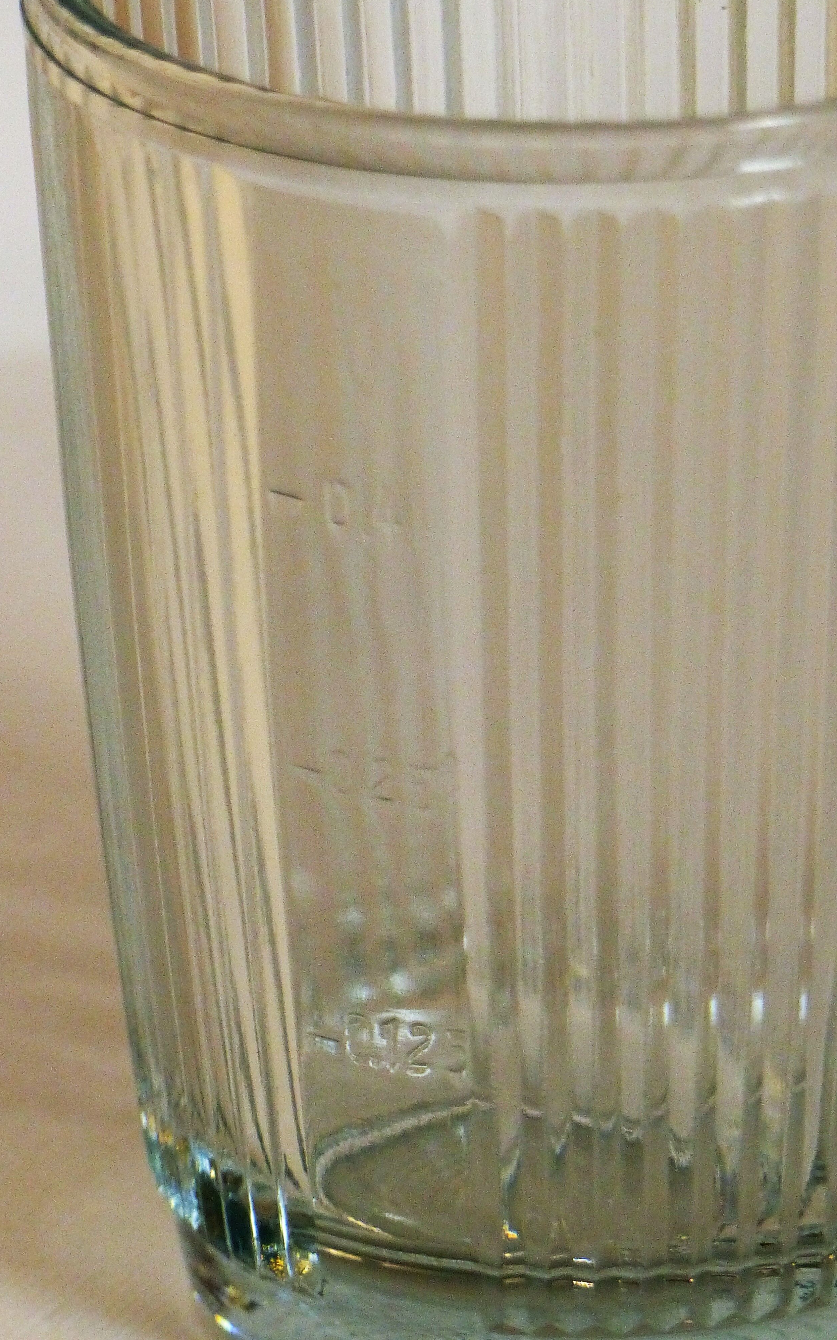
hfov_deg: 3.1
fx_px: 15584
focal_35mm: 427
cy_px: 669
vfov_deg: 4.9
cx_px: 405
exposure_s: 1/100
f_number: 2.8
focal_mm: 65.8
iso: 400
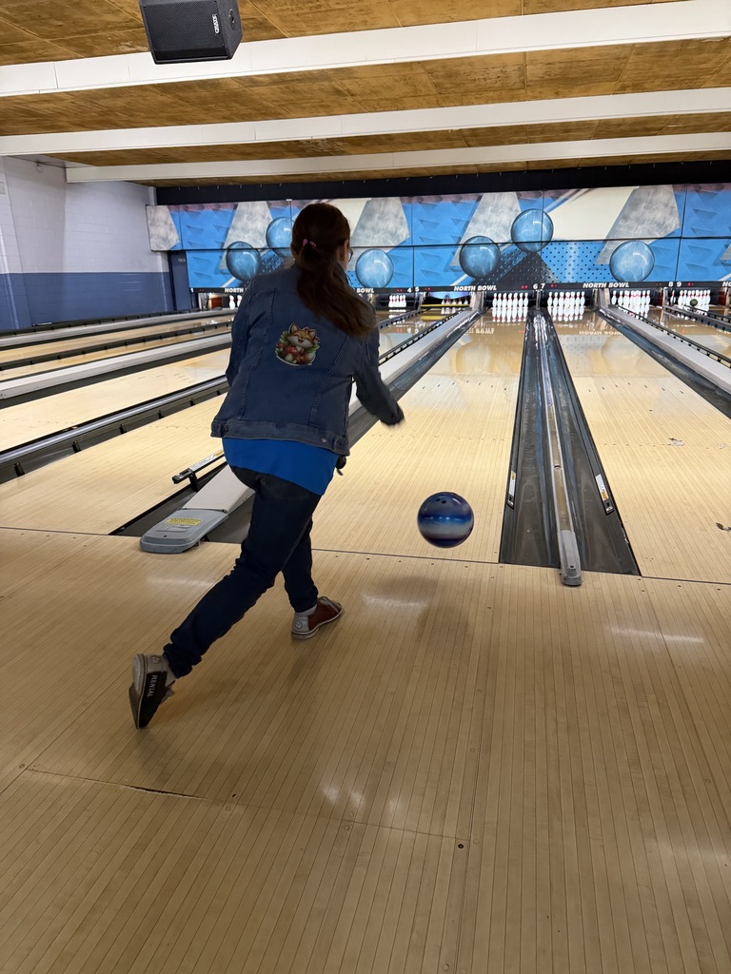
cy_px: 487
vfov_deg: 71.6
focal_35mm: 24
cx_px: 366
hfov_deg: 56.8
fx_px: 676
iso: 500
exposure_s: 1/60
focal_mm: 6.76
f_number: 1.78
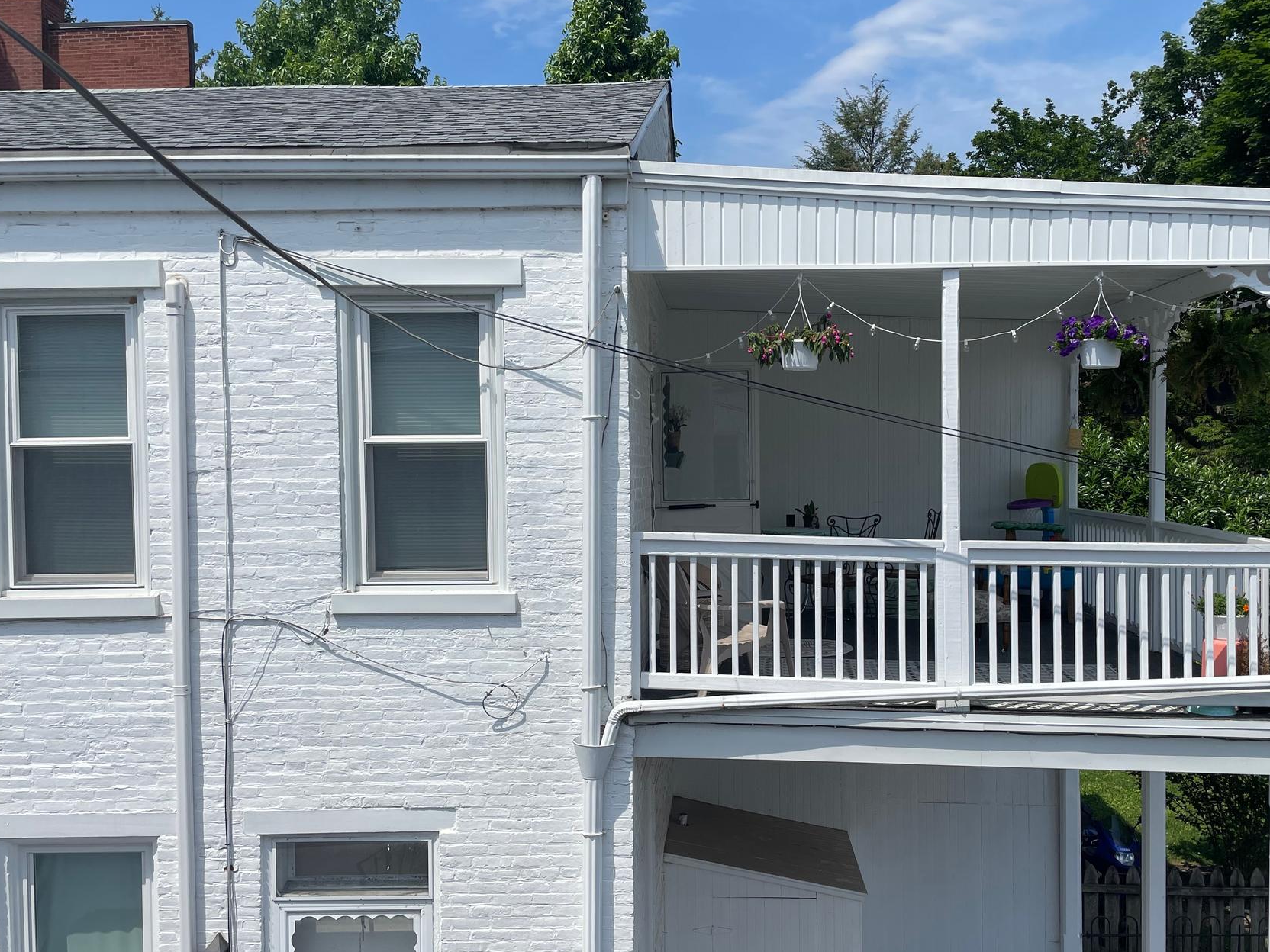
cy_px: 492
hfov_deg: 56.6
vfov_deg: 44.2
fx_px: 1174
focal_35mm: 32
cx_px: 724
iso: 32
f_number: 1.6
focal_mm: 4.2
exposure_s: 1/6494
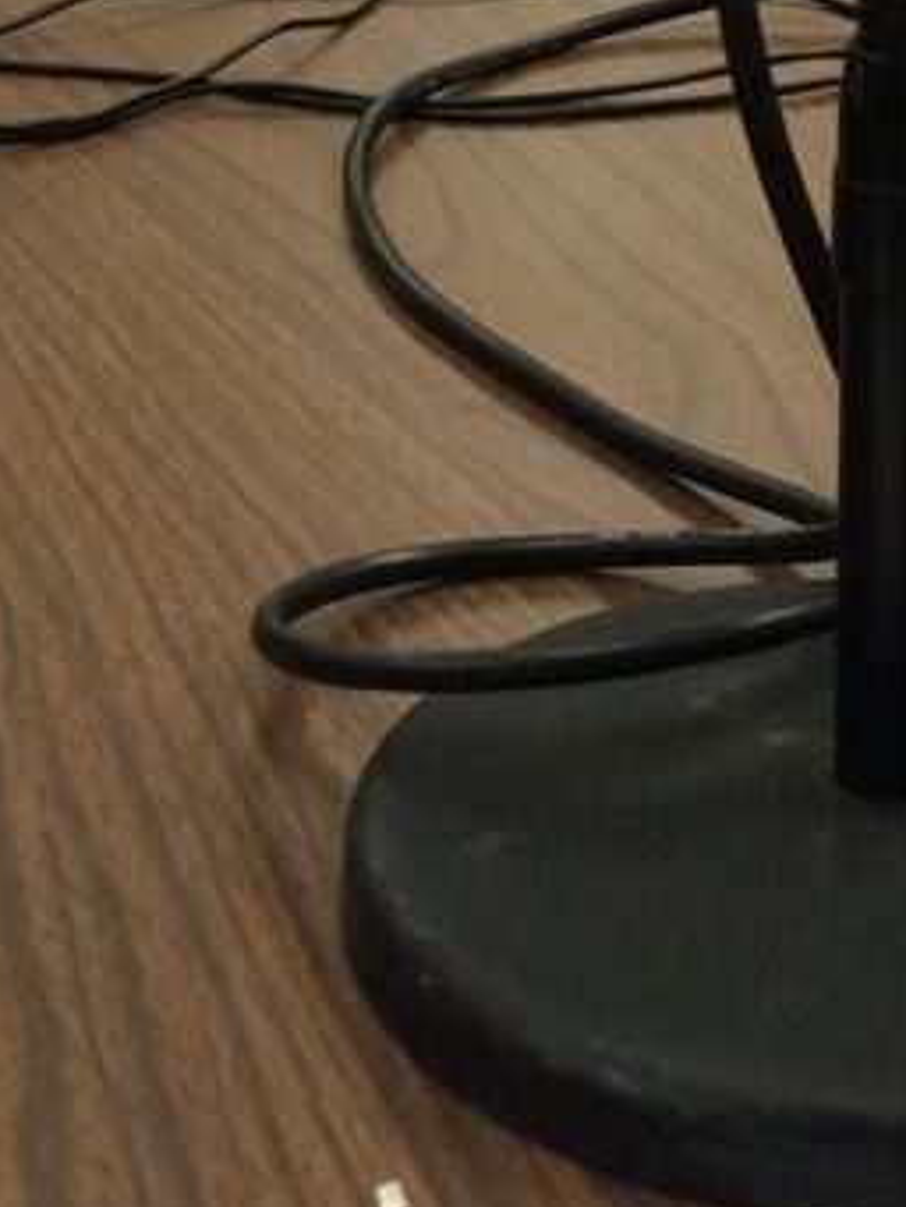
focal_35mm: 102
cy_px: -216
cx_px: 534
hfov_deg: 14.5
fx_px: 3557
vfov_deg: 18.3
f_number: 2.2
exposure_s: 1/30
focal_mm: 4.15
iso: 32
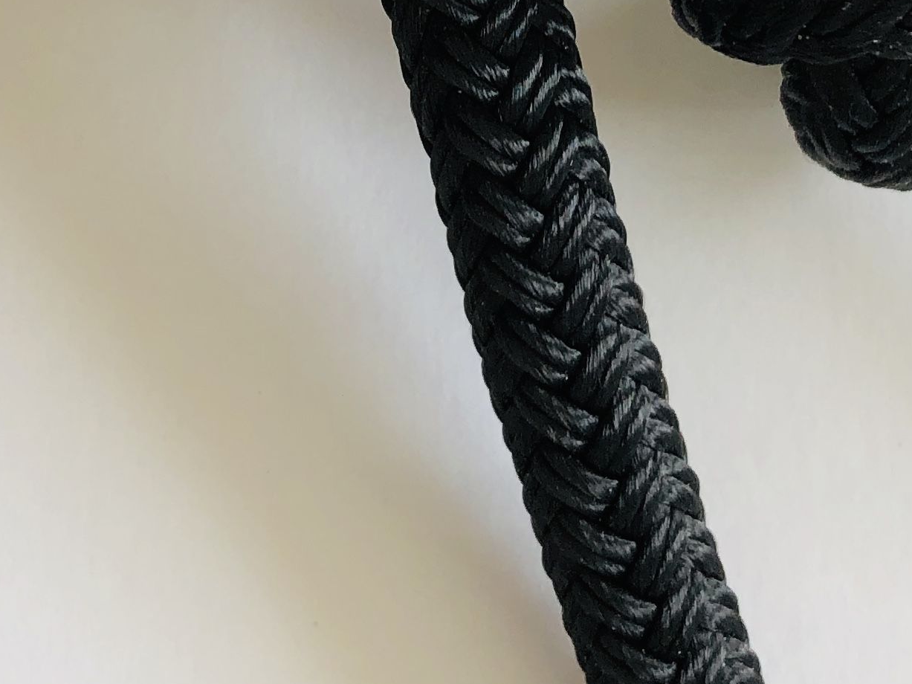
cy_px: -168
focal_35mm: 92
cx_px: 326
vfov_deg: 15.4
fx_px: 2424
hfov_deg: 21.3
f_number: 1.8
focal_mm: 3.99
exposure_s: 1/120
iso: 50
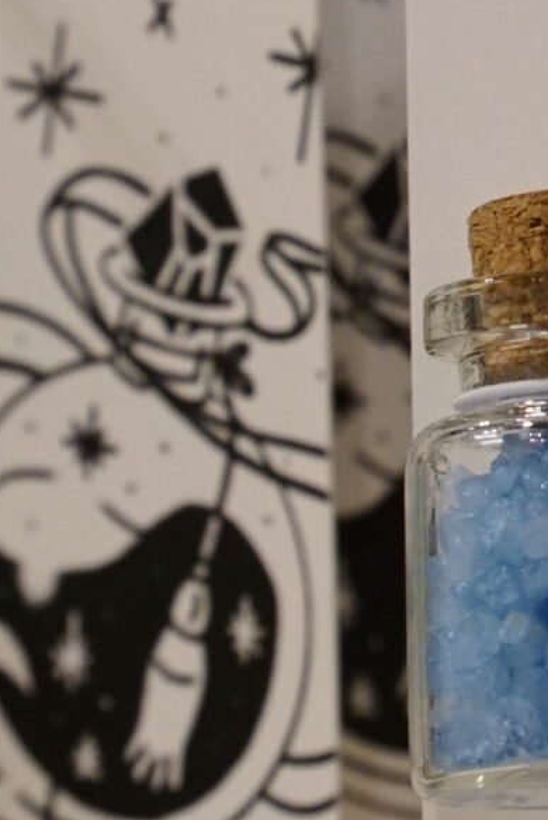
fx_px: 8096
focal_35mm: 355
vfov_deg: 5.8
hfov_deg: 3.9
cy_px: -8
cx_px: 899
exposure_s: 1/60
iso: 3200
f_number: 10
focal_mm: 81
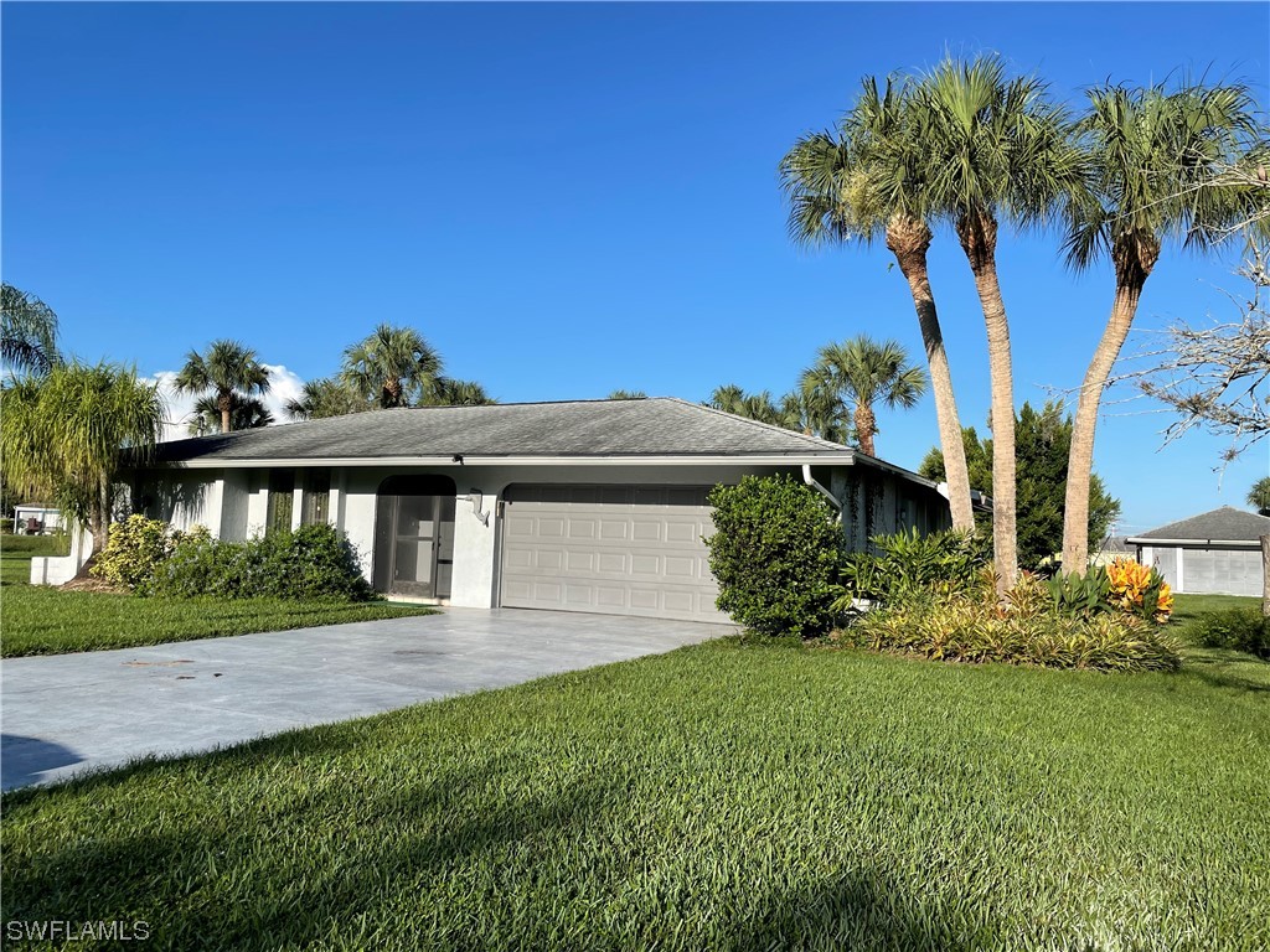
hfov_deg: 67.3
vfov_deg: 53.1
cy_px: 476
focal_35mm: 26
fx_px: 954
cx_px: 635
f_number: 1.6
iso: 32
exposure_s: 1/3401
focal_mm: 4.2
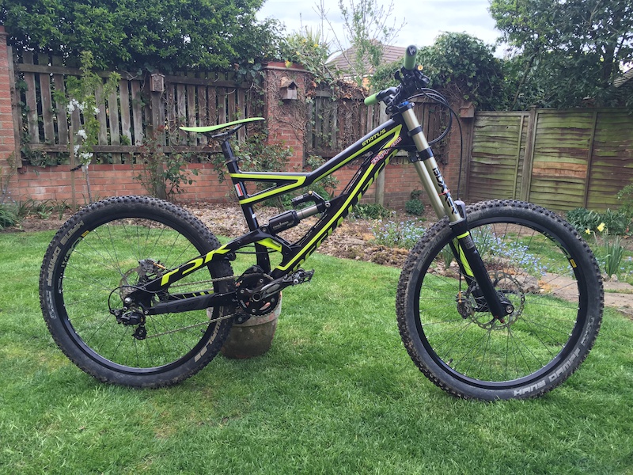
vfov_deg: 48.2
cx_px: 316
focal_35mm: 29
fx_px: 530
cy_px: 238
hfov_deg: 61.7
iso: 32
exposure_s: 1/60
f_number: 2.2
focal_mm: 4.15
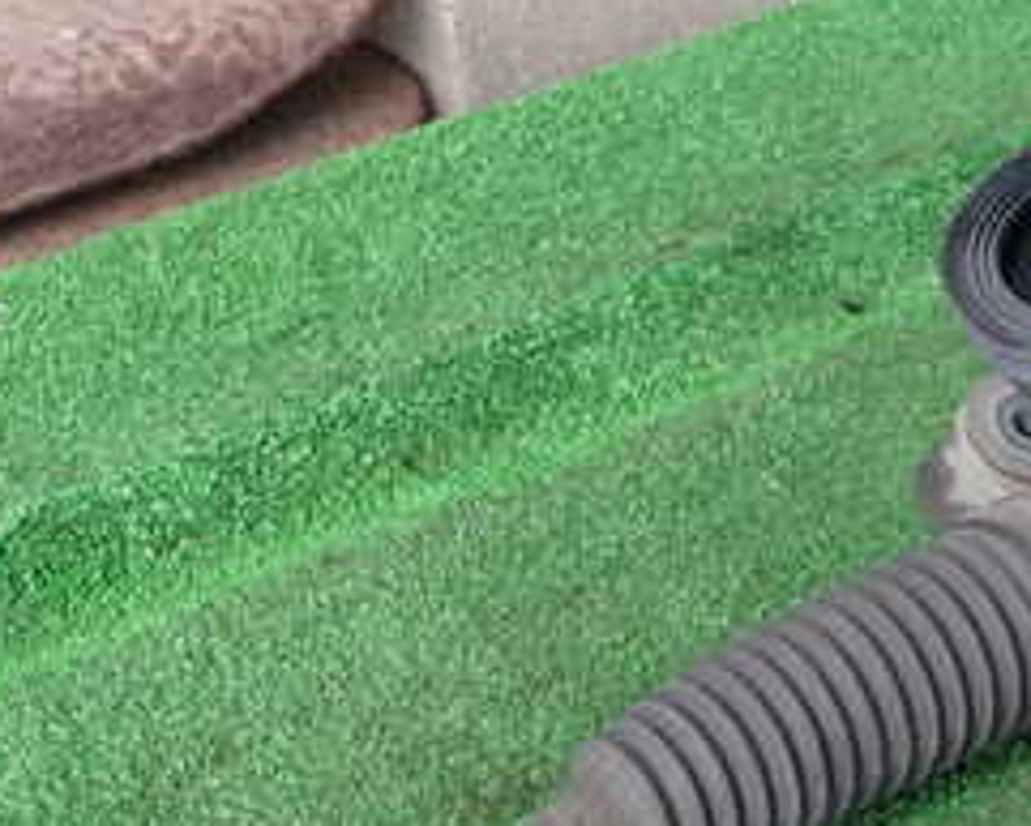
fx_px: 2228
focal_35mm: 73
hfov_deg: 26.0
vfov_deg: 20.5
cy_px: 779
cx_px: 471
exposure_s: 1/60
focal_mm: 5.4
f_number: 3.2
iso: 125
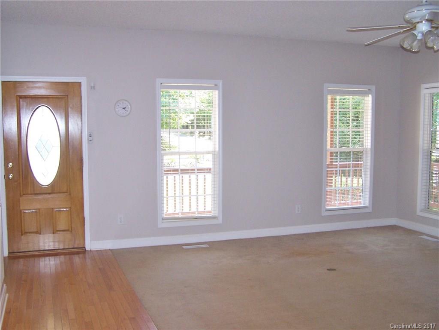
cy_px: 165
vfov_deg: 37.7
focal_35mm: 38
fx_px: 482
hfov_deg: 49.0
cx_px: 220
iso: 140
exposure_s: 1/60
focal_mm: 6.3
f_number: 2.8
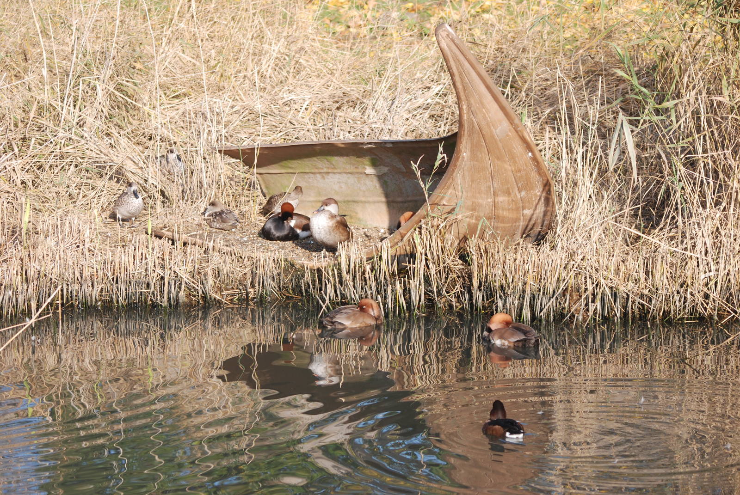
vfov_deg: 9.7
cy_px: 248
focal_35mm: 142
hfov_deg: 14.4
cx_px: 370
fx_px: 2933
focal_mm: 95
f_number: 5.6
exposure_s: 1/500
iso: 200
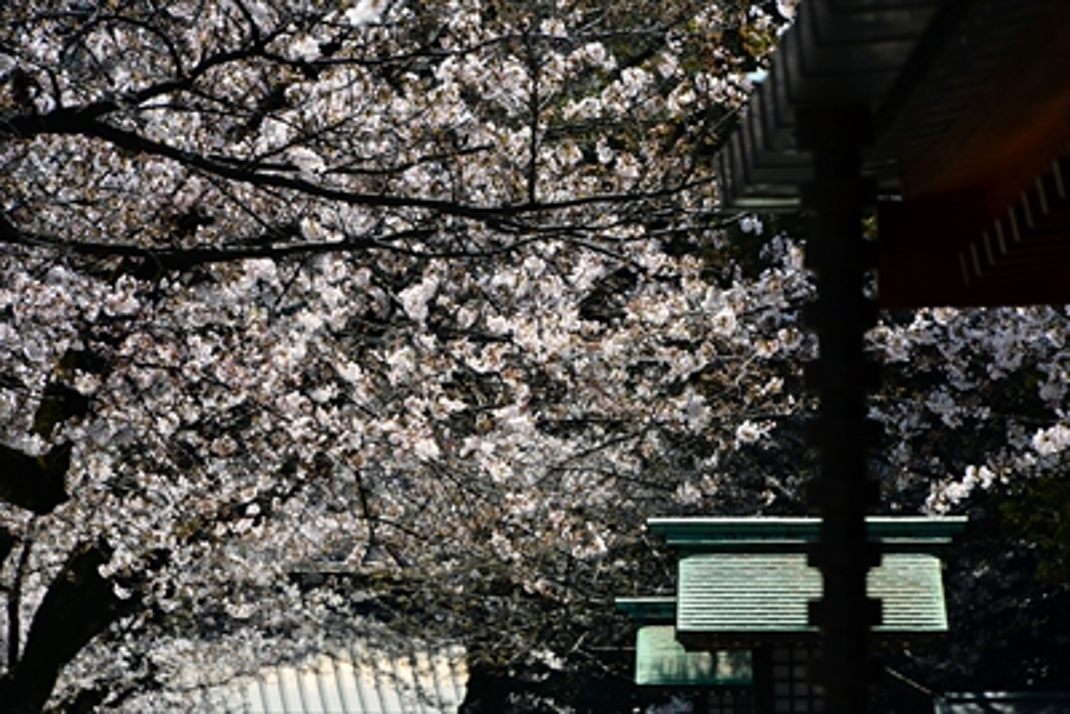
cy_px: 357
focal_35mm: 300
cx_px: 535
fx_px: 8919
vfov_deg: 4.6
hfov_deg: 6.9
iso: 400
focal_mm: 300
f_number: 11
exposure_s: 1/500
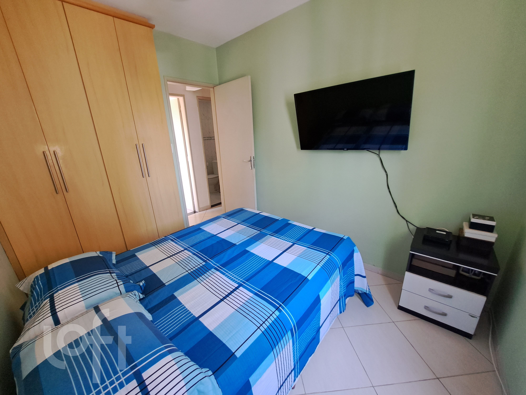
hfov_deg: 106.2
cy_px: 198
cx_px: 263
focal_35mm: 13
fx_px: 198
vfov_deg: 89.9
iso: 160
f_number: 2.2
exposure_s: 1/50
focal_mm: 1.74
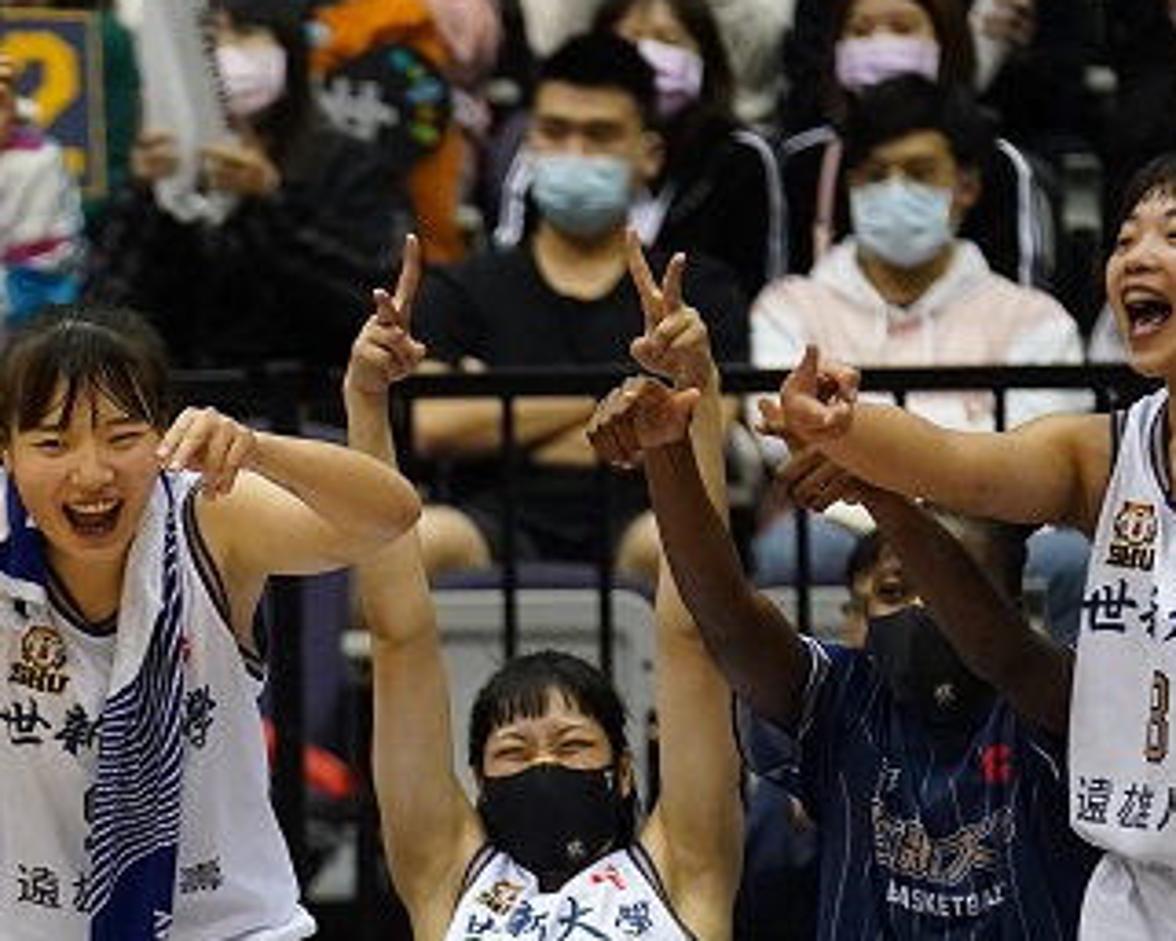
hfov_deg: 3.8
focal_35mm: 514
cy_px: 791
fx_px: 17895
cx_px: -165
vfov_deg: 3.0
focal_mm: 176
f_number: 2.8
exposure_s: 1/1250
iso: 5000
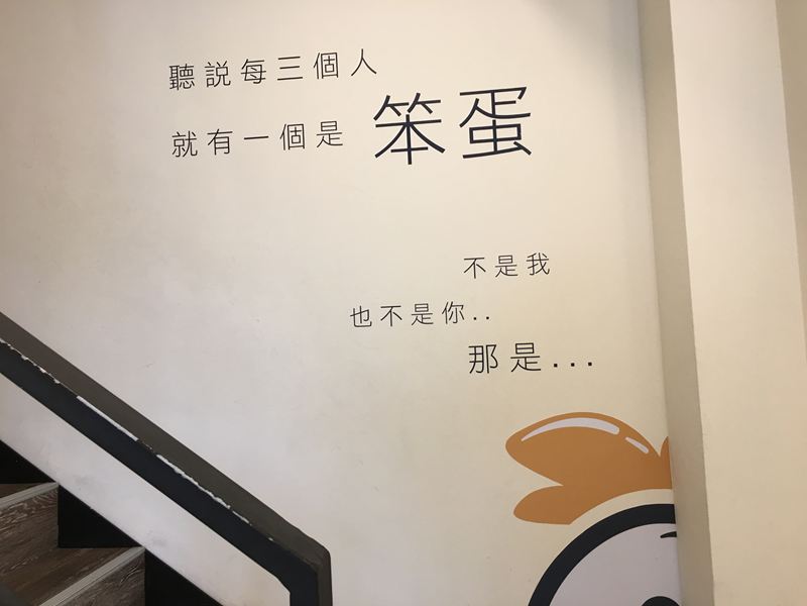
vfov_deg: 48.2
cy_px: 303
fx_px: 676
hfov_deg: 61.7
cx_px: 404
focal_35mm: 29
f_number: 2.2
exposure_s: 1/15
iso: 32
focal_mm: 4.15
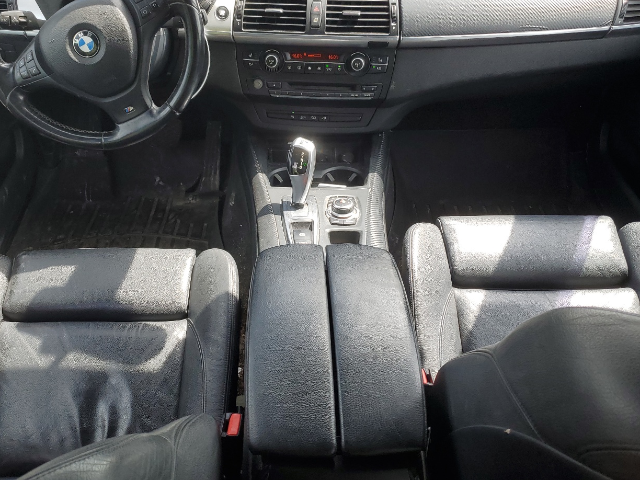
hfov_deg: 53.9
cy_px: 210
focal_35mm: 34
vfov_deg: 41.7
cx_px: 291
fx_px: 629
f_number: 1.5
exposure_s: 1/345
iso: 50
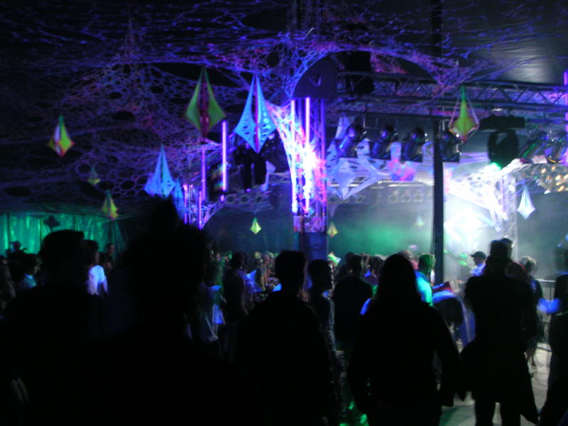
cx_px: 284
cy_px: 213
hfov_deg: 49.0
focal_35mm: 38
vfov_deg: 37.7
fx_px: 624
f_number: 2.8
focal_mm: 6
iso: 200
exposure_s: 1/3
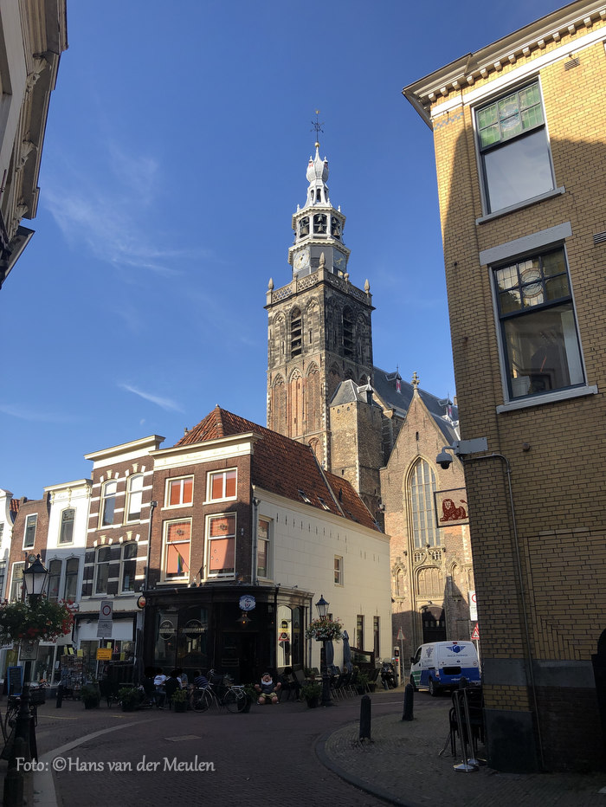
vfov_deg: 63.4
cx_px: 303
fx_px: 653
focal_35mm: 28
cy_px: 404
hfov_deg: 49.8
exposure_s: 1/1080
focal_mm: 3.99
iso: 20
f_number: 1.8
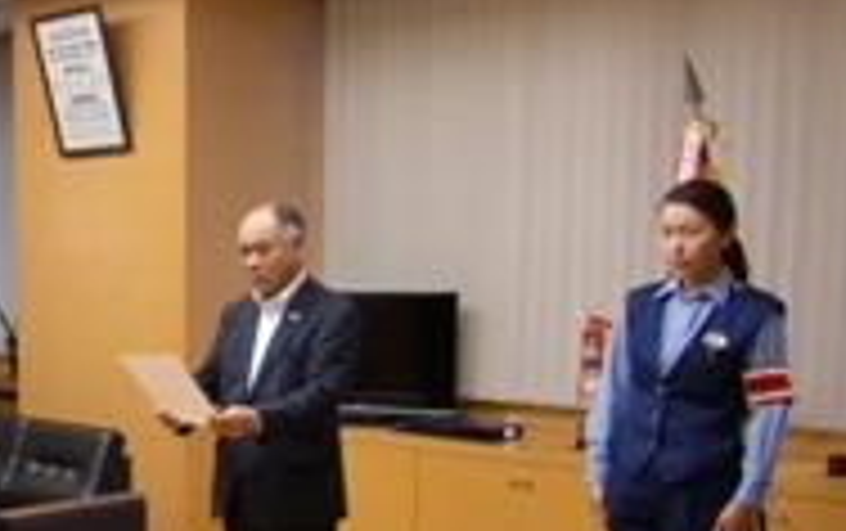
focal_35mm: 63
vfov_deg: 20.3
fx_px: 1454
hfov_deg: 30.2
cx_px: 0
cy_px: 472
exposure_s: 1/60
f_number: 2.6
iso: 250
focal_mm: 4.9
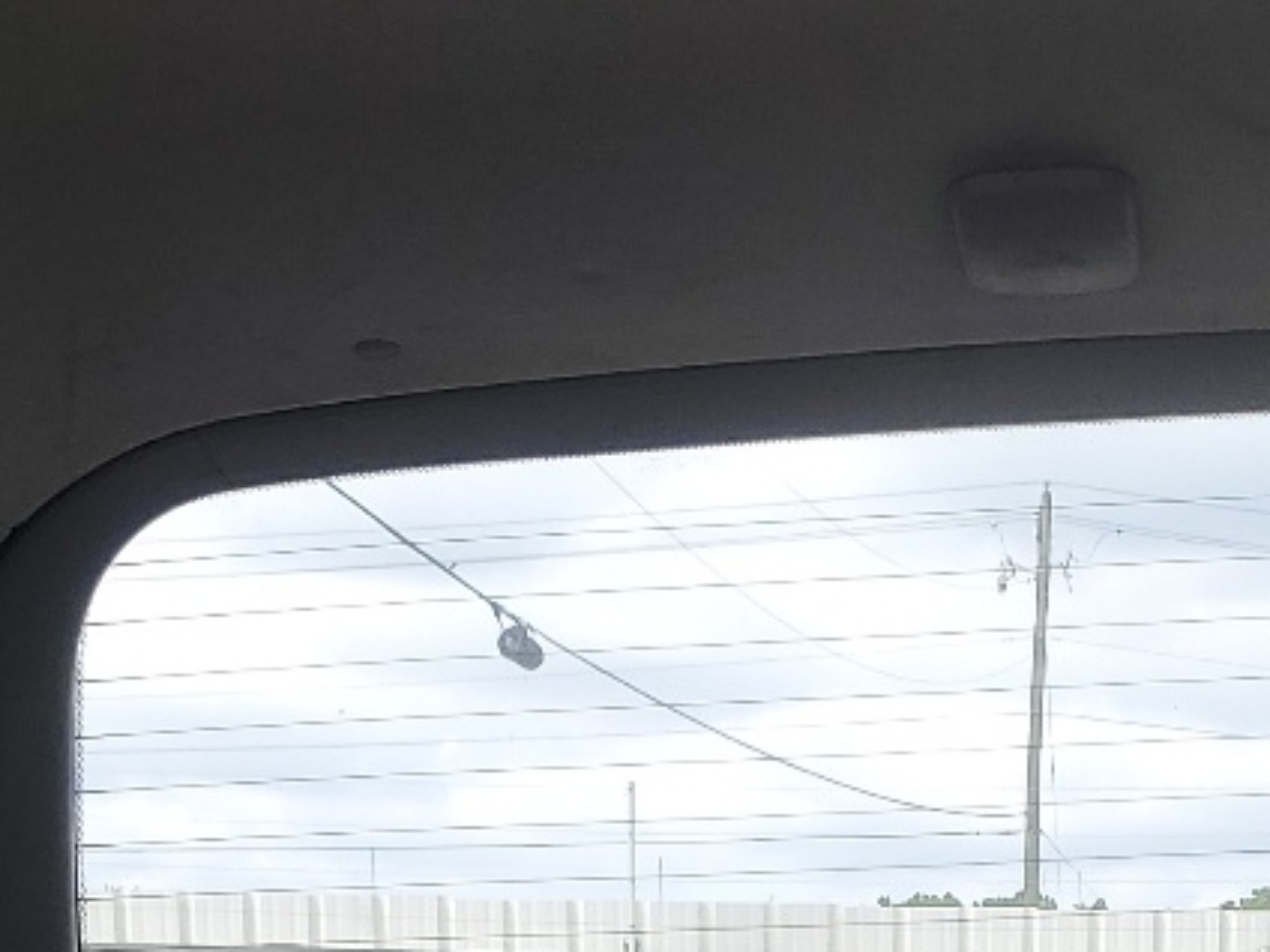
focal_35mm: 98
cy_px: 1620
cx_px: 860
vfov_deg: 13.7
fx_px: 3595
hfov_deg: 20.0
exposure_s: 1/303
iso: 50
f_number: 1.5
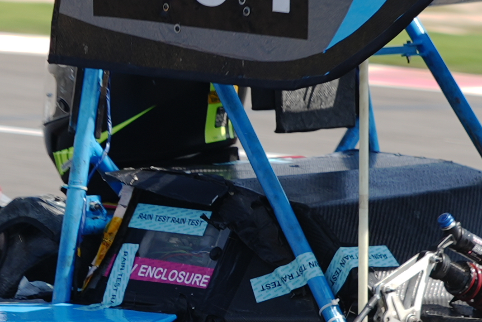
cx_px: 194
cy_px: 46
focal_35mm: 368
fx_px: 4927
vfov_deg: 3.7
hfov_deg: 5.6
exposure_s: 1/250
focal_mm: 56
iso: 64
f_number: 5
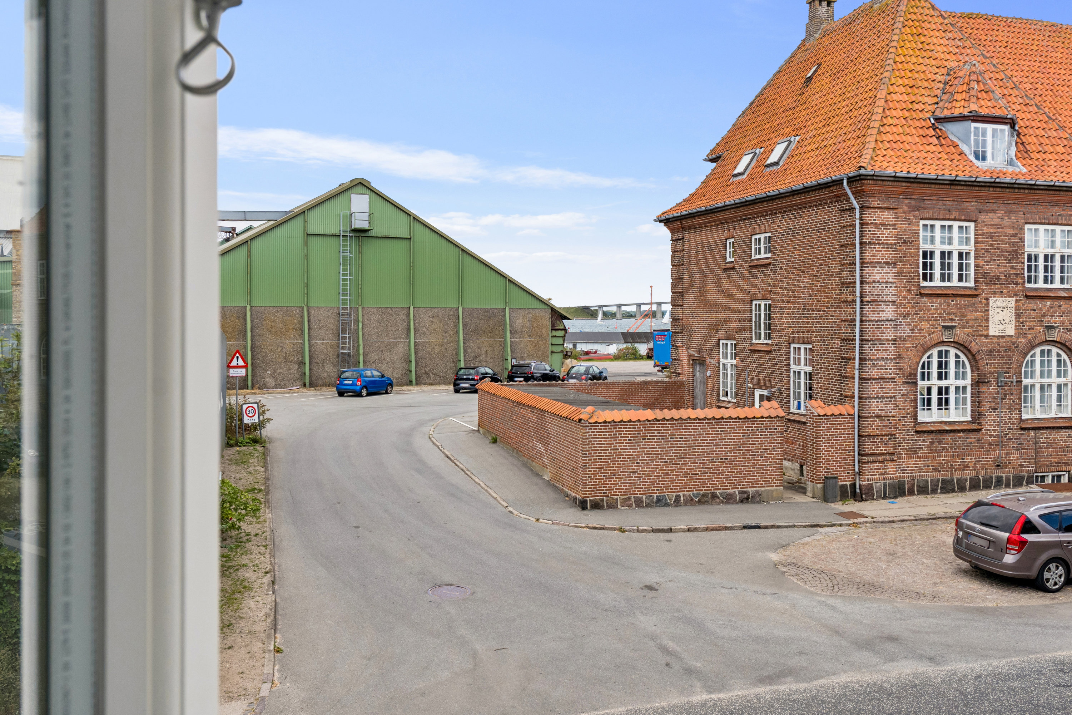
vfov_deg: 43.6
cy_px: 358
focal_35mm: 30
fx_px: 893
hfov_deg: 61.9
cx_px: 536
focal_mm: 20
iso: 200
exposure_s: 1/400
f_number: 8
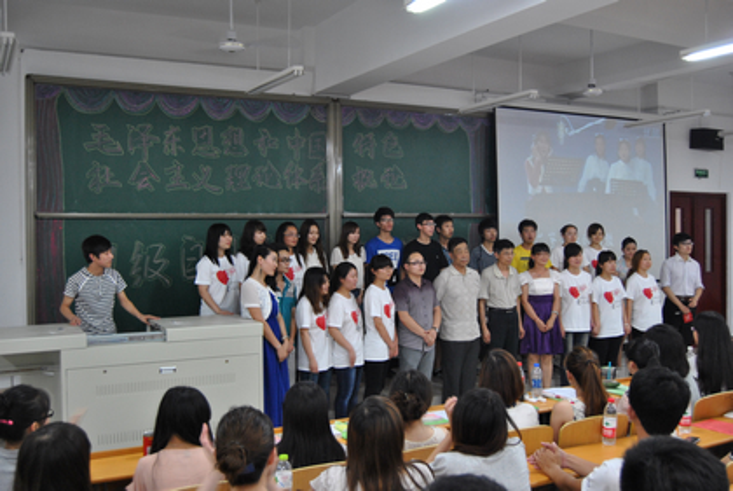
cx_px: 366
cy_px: 246
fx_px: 734
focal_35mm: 36
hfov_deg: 53.1
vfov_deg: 37.0
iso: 500
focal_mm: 24
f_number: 3.8
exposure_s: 1/30
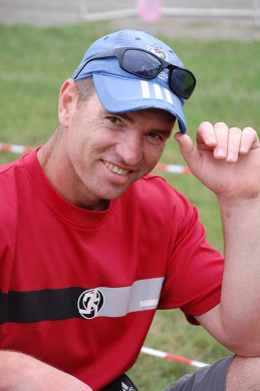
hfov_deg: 10.1
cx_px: 130
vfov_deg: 15.2
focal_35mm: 135
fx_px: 1466
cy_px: 196
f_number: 5.6
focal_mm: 90
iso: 400
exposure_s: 1/400
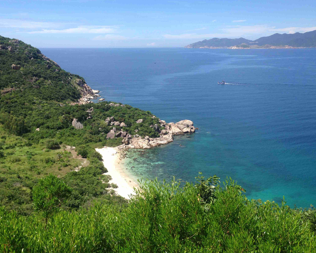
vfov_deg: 42.2
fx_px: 327
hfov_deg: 51.5
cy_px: 125
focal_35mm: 35
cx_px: 147
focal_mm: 4.12
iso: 50
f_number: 2.4
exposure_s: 1/1391
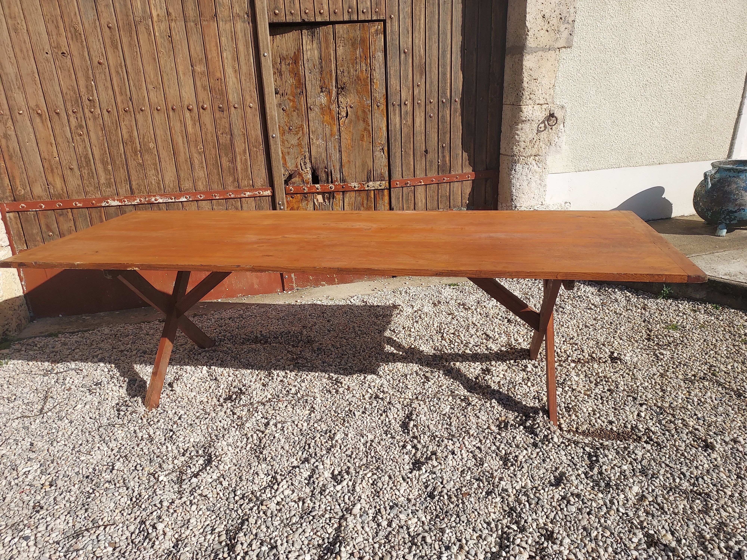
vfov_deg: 56.8
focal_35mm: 24
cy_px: 280
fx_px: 518
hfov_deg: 71.6
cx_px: 374
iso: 40
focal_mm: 4.6
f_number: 1.8
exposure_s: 1/1373
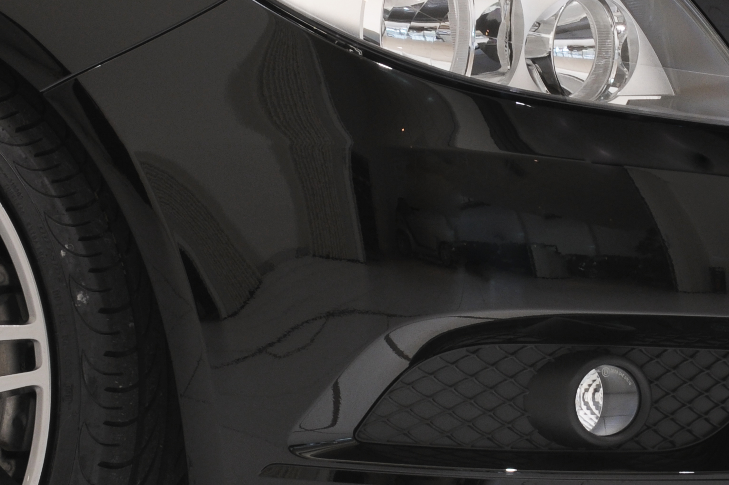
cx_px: 535
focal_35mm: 360
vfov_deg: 3.8
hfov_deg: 5.7
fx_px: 7281
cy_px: 63
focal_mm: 86
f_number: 10
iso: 200
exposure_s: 1.6
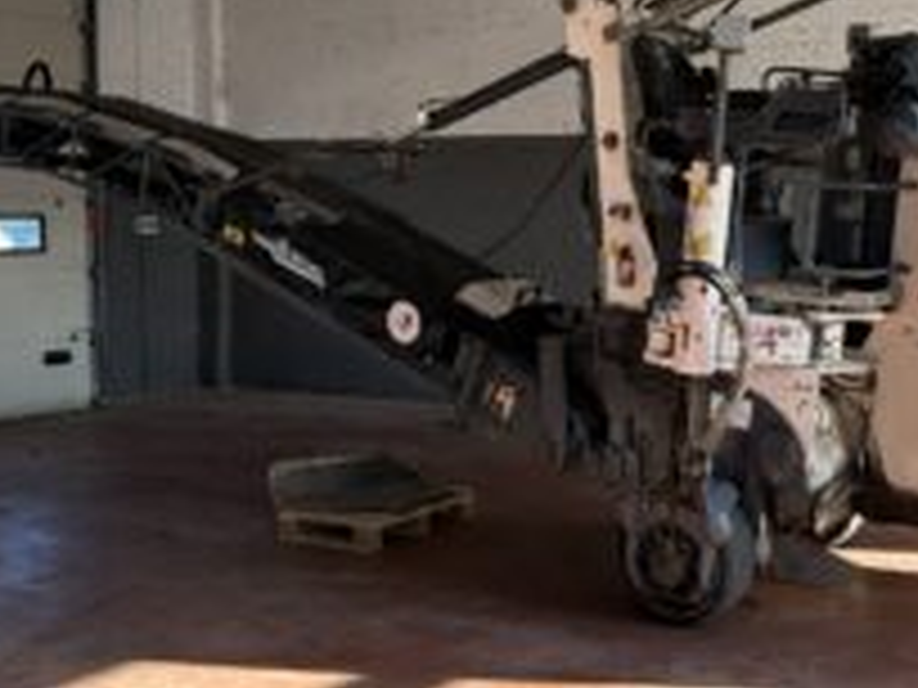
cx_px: 742
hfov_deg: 38.8
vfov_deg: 30.8
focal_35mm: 47
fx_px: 1246
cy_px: 288
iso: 64
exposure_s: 1/140
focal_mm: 6.86
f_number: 1.78
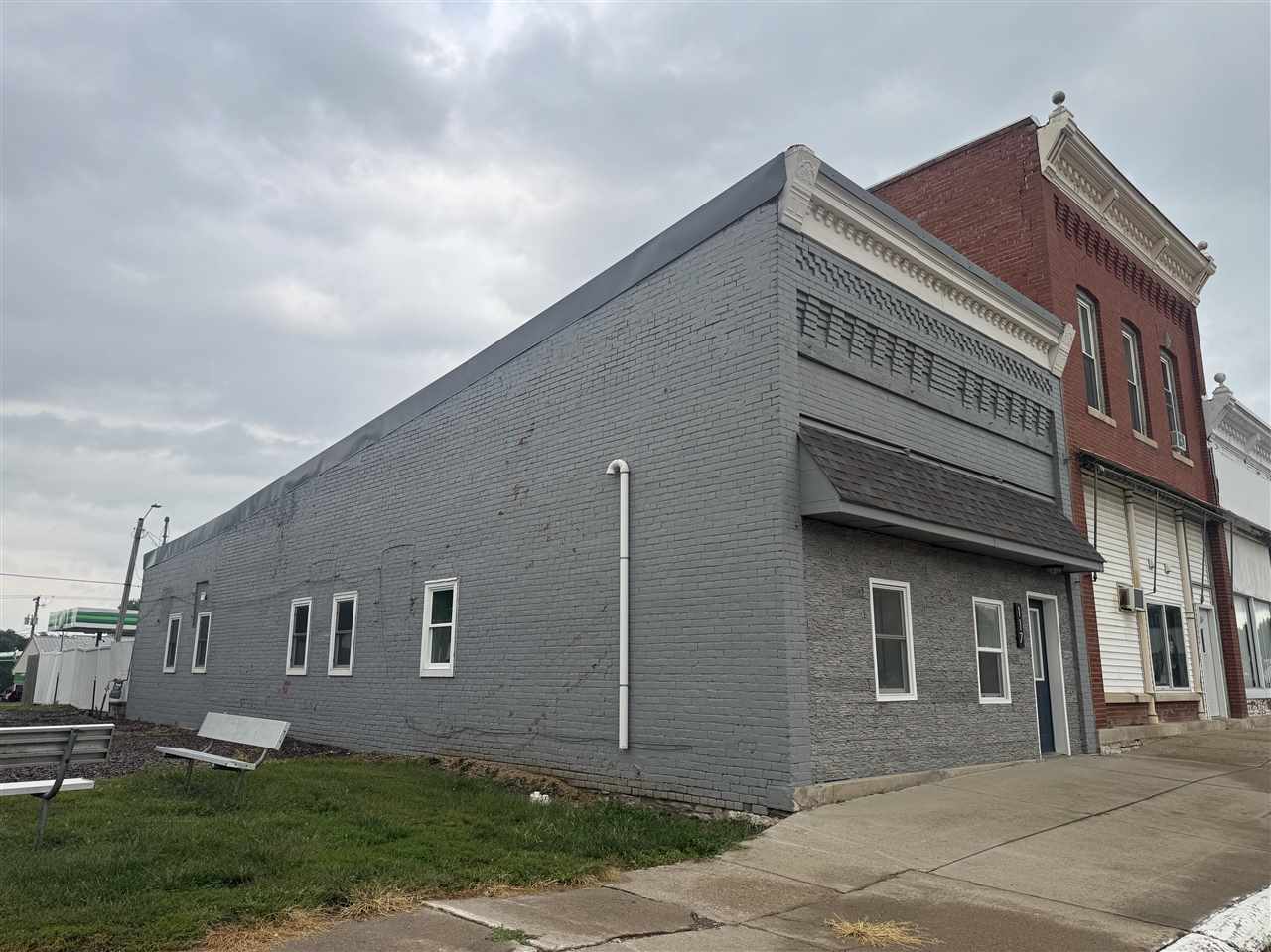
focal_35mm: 24
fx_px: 881
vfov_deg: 56.8
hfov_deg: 71.6
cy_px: 476
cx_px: 636
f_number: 1.78
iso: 80
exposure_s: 1/2959
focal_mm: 6.76
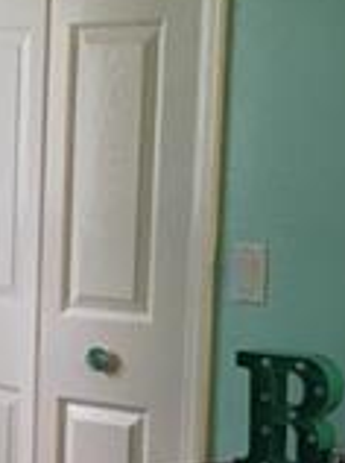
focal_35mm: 141
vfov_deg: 13.9
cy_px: 378
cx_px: -453
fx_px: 1879
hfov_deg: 9.5
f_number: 2.2
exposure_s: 1/30
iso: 50
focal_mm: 4.15
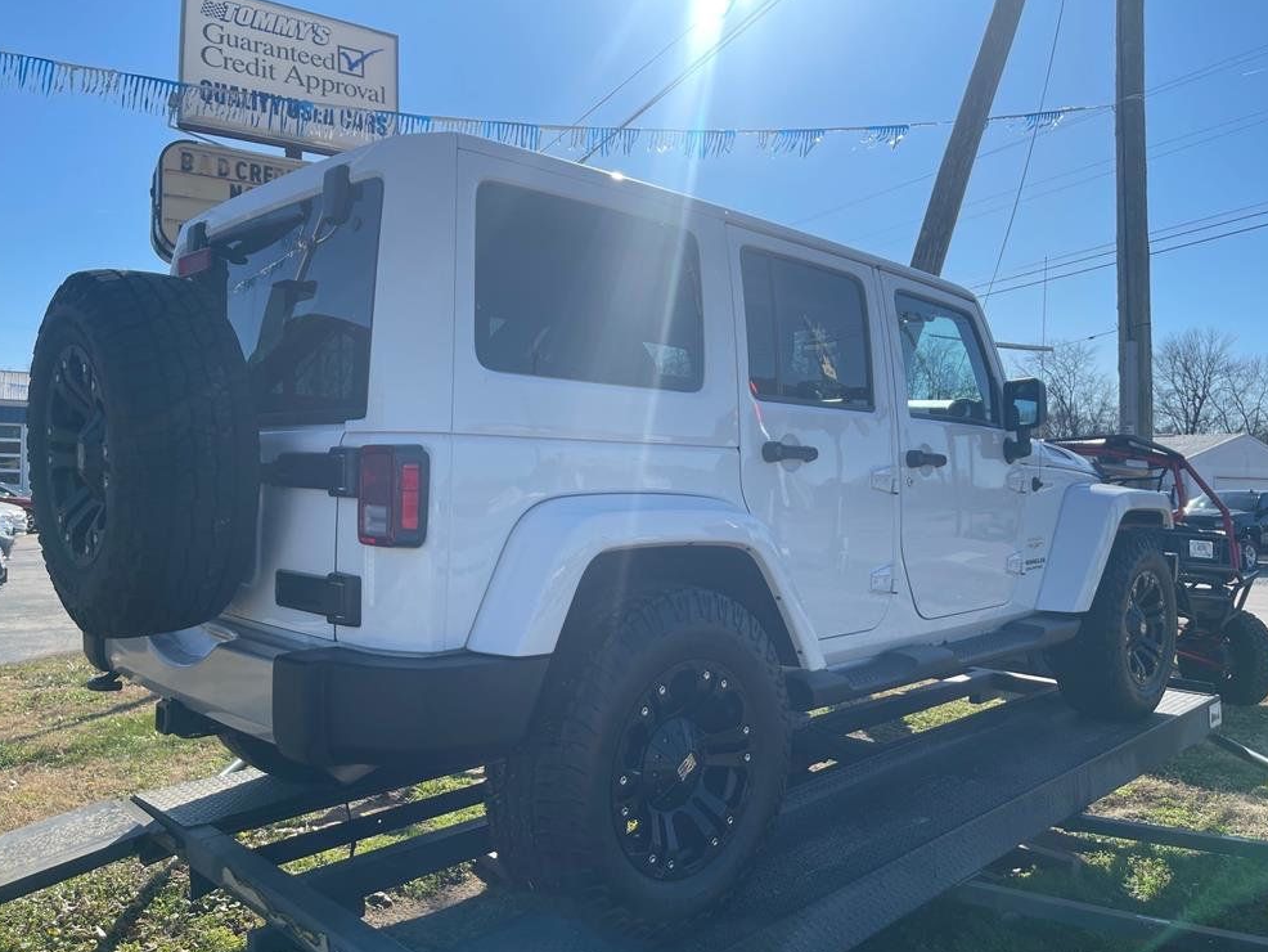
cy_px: 466
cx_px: 622
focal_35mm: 27
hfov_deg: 65.3
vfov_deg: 51.4
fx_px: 989
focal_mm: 5.1
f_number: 1.6
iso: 32
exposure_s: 1/2597
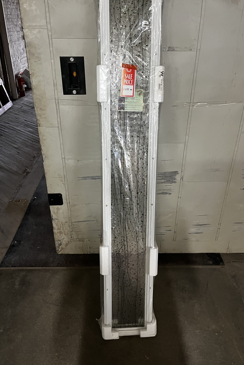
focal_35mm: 28
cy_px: 183
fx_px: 285
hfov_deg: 46.4
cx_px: 121
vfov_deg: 65.5
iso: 500
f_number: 1.6
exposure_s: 1/40
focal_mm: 5.1
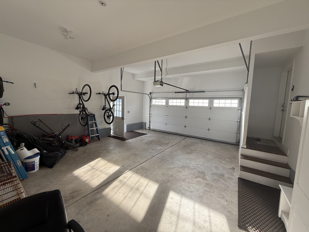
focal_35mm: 14
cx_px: 154
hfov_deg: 102.1
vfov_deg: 85.7
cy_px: 116
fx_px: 125
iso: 64
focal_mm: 2.22
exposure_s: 1/164
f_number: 2.2
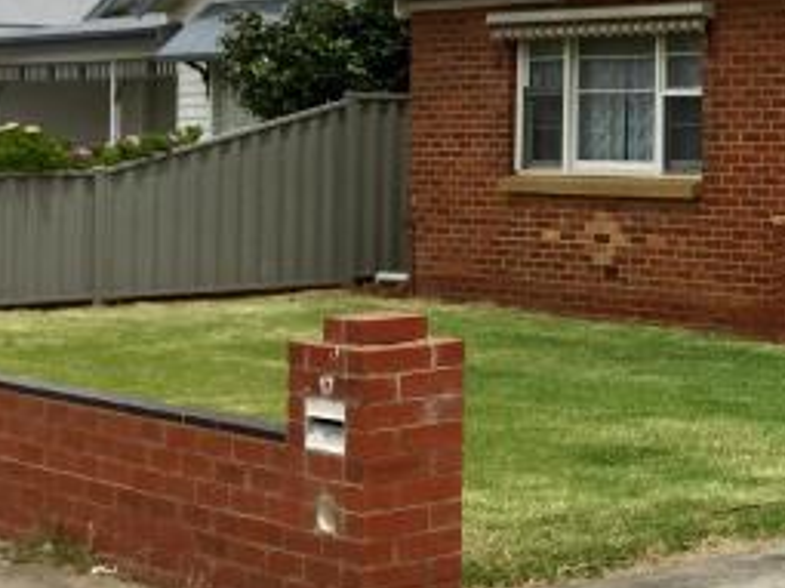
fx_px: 2063
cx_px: 1102
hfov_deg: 19.4
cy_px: 49
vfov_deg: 16.0
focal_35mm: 91
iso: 32
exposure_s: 1/3597
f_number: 2.2
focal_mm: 4.15
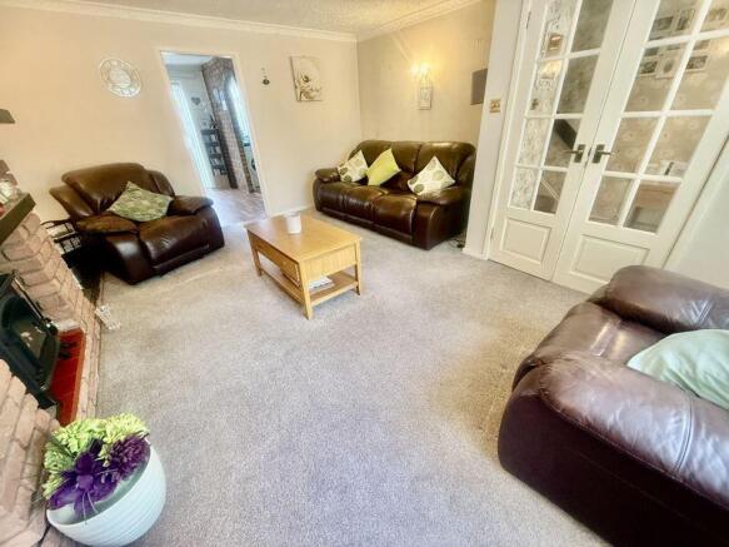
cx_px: 364
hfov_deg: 102.1
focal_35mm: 14
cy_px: 274
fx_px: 295
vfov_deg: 85.7
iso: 320
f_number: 2.2
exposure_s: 1/50
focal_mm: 2.22
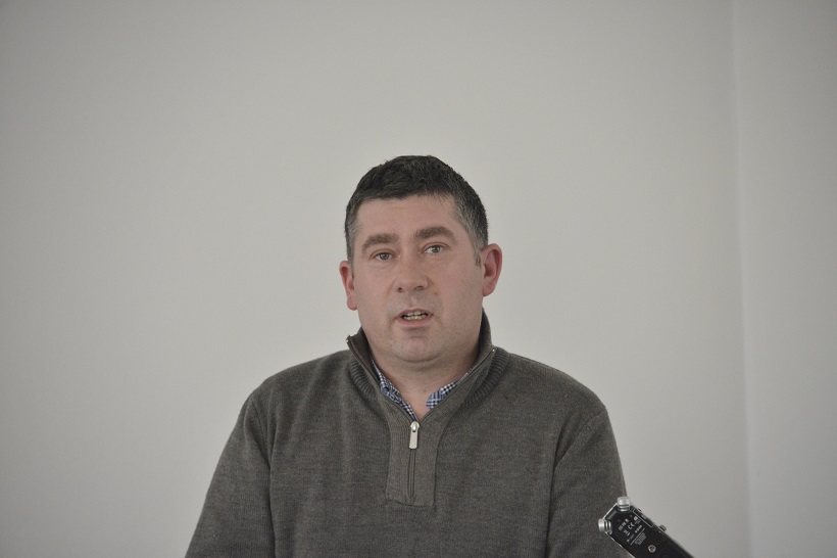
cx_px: 418
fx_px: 6972
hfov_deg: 6.9
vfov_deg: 4.6
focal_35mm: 300
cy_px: 279
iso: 6400
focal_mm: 300
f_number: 5.6
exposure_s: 1/125
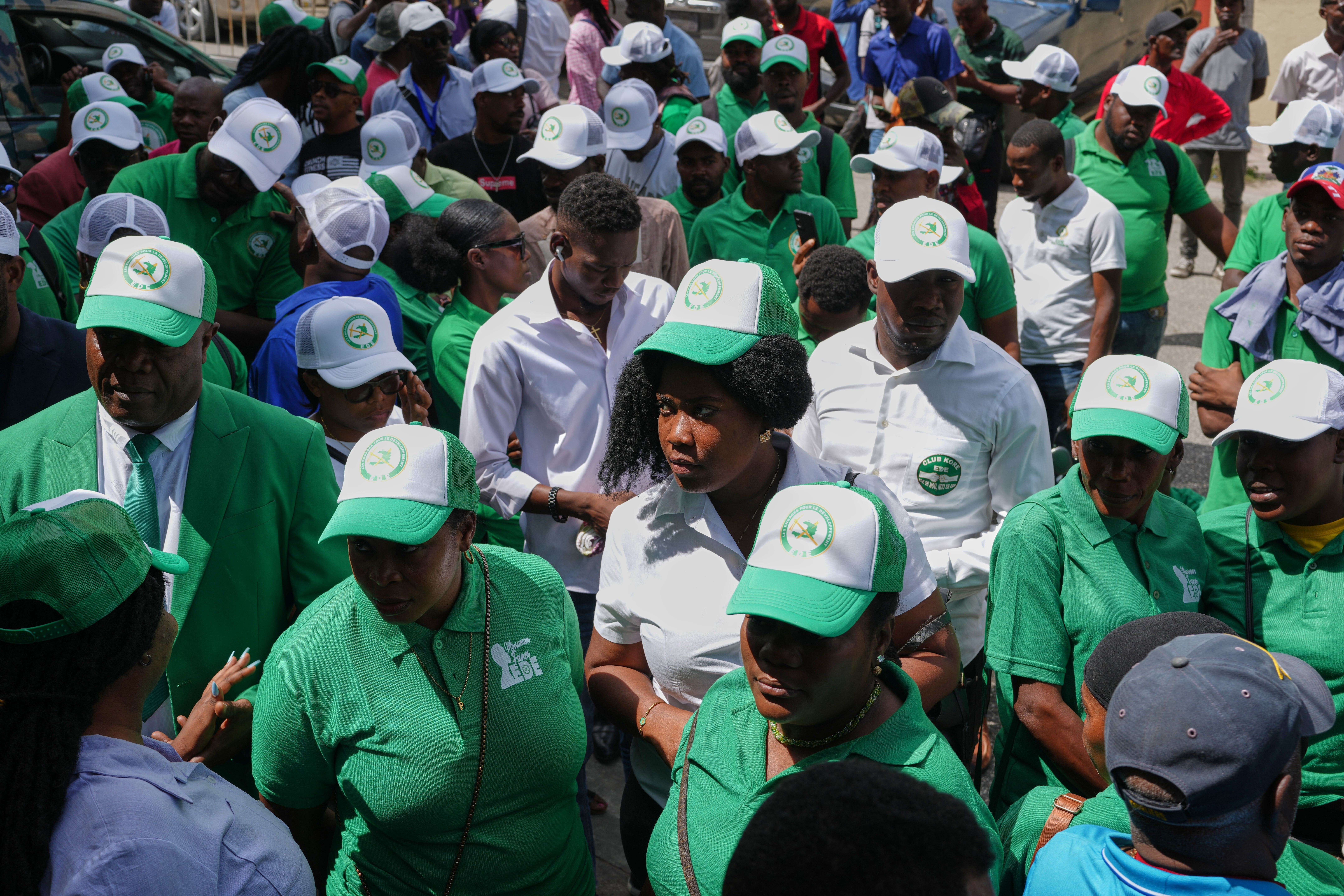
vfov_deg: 31.2
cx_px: 672
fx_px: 1605
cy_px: 448
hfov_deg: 45.4
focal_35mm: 43
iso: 50
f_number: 7.1
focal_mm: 43
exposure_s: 1/160
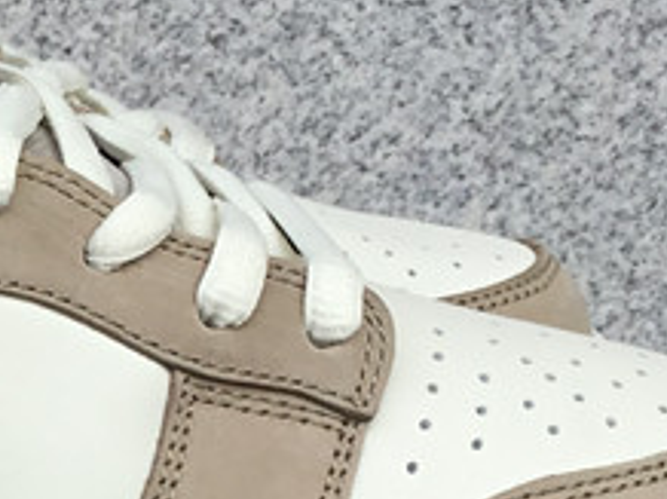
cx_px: -144
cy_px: 626
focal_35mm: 128
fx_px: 2464
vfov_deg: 11.3
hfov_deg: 14.9
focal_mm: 3.3
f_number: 2.4
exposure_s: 1/662
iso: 25
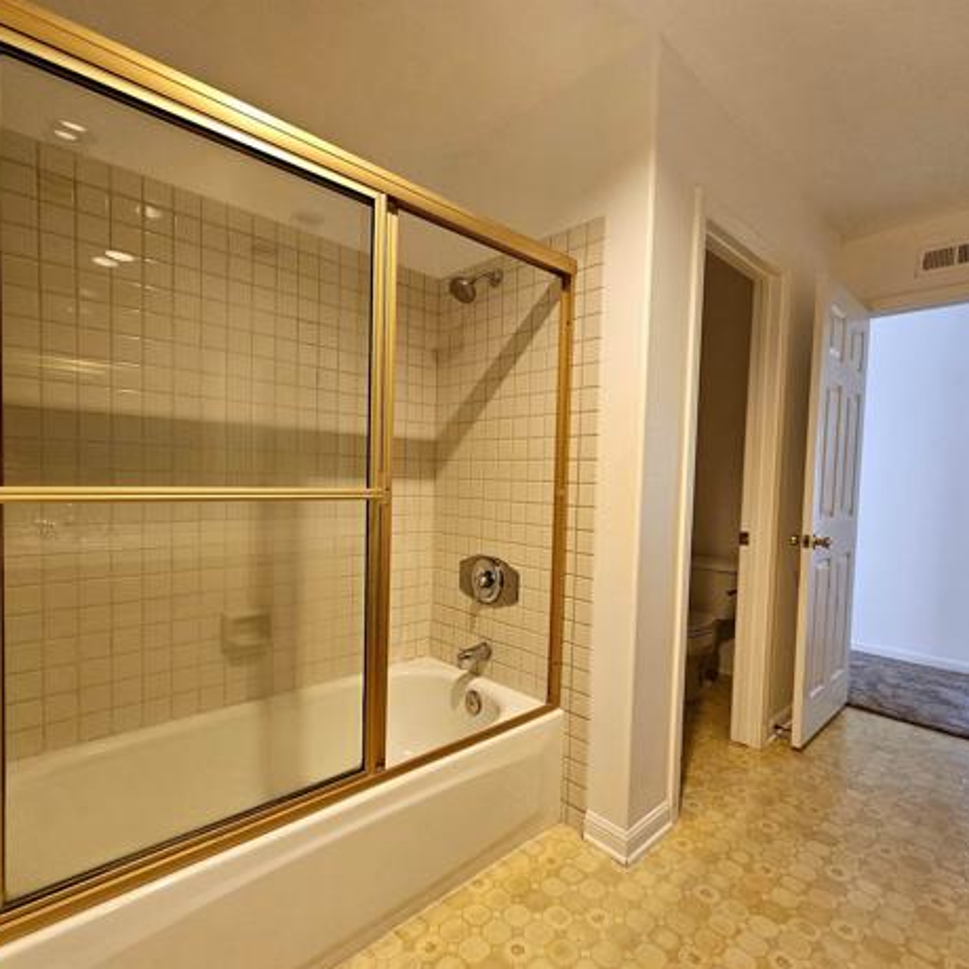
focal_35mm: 16
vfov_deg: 87.4
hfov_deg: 87.4
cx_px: 510
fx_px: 507
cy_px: 503
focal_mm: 2.2
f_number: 2.2
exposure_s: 1/30
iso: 320
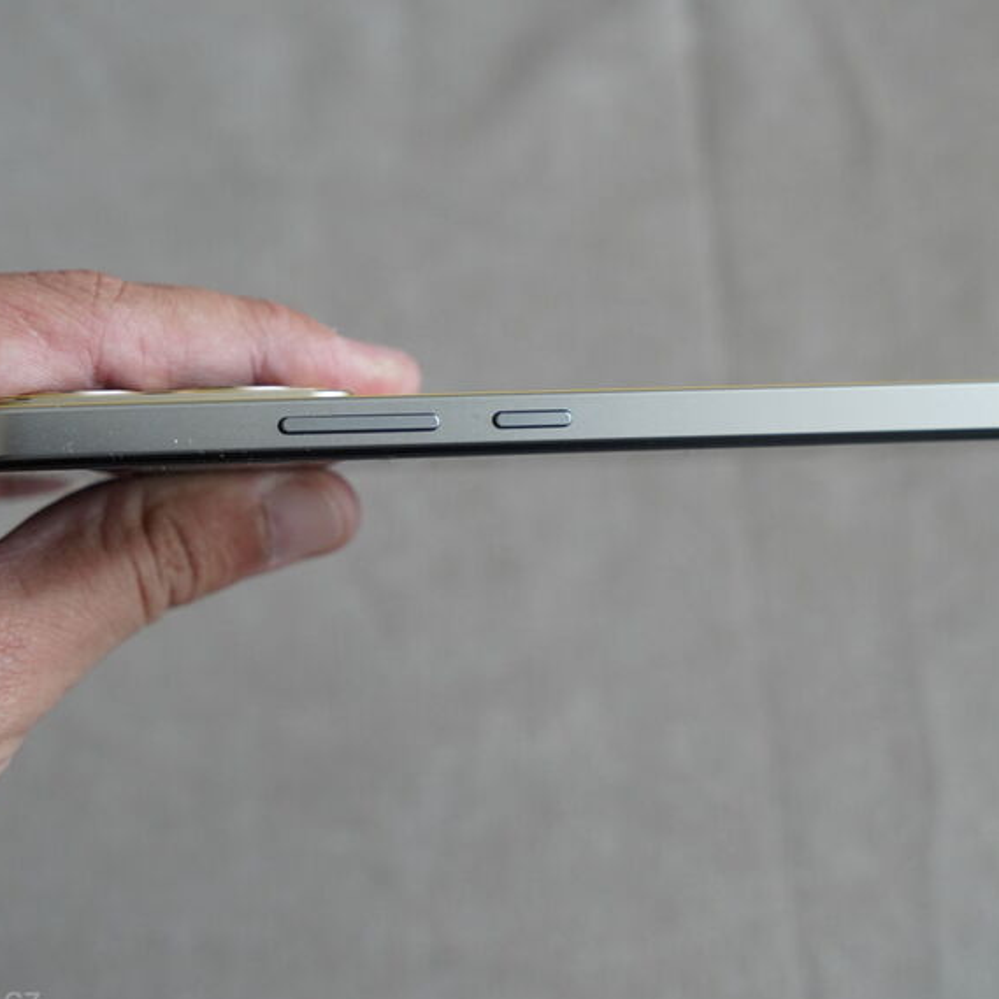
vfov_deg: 22.8
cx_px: 571
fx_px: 2481
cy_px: 492
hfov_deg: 22.7
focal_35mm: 76
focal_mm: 53
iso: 2000
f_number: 5.6
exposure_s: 1/125
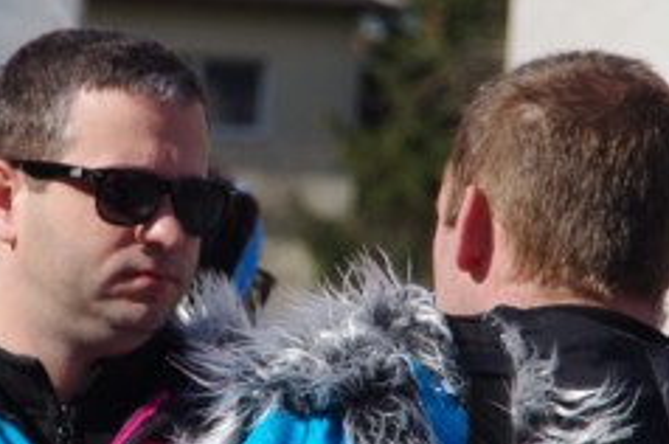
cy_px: 235
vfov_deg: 2.2
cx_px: 205
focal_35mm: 629
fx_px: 11673
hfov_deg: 3.3
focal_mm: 200
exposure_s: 1/320
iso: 200
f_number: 11
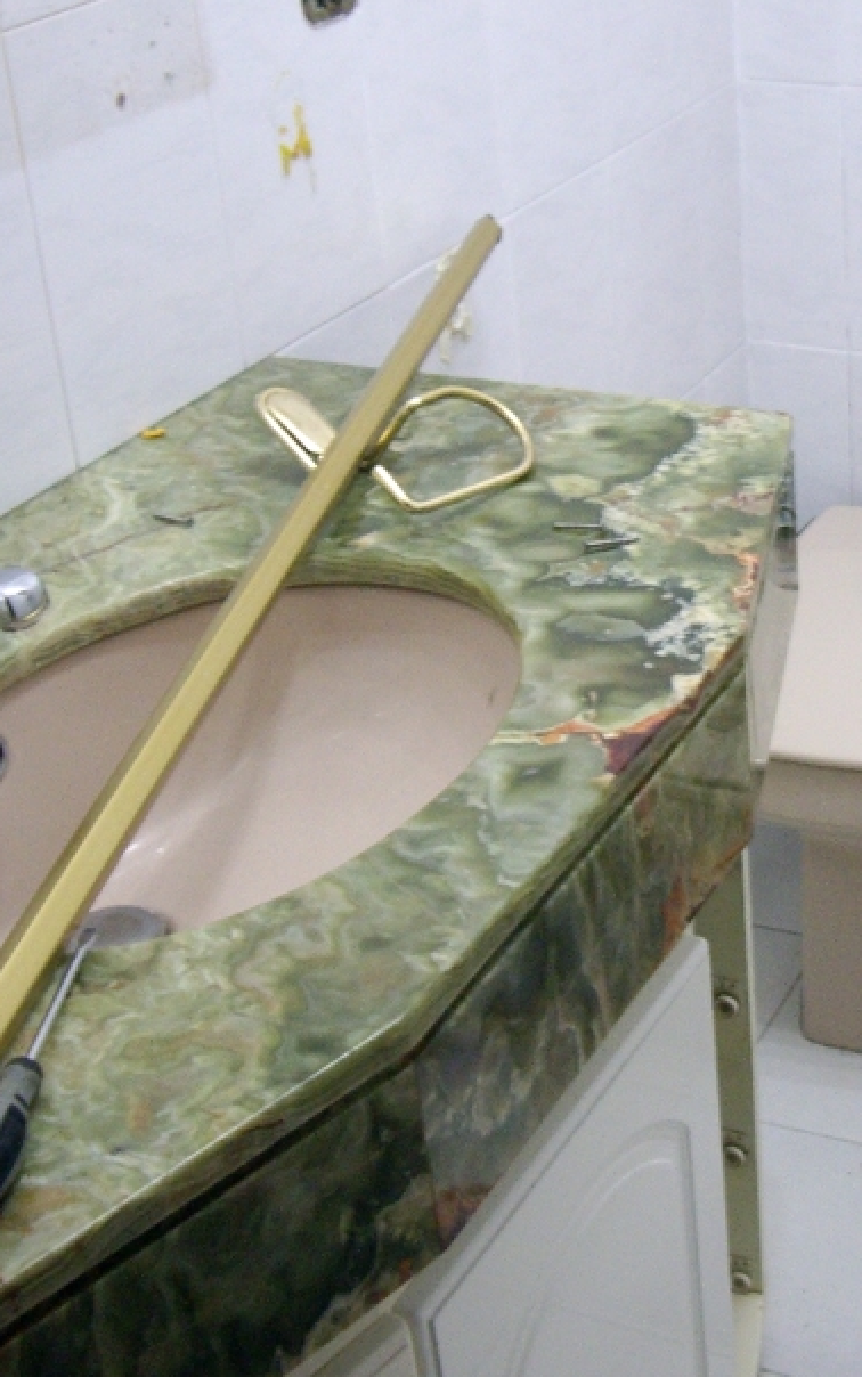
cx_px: 746
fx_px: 2253
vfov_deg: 34.0
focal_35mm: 60
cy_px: 665
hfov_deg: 21.3
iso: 400
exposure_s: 1/15
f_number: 2.8
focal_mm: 7.9
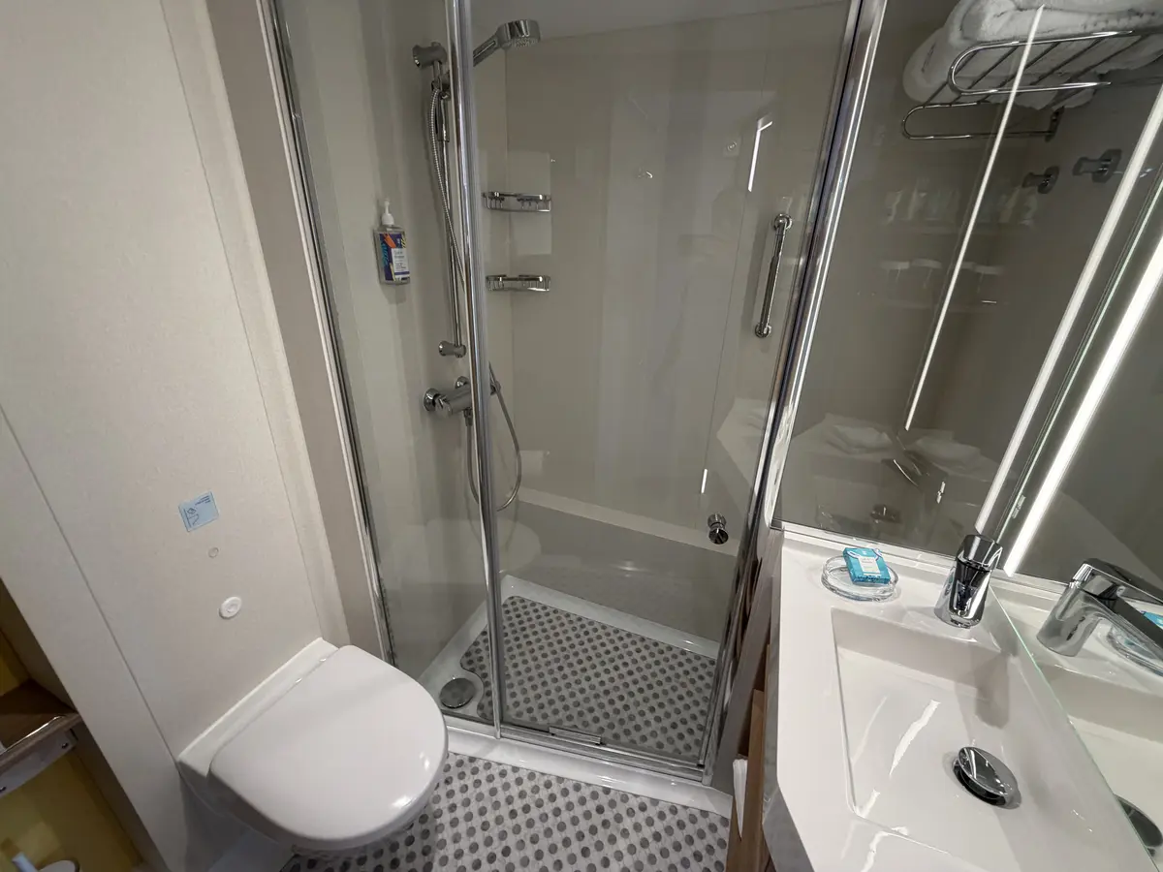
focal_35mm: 14
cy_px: 436
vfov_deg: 85.7
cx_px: 582
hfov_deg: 102.1
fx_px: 470
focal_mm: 2.22
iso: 250
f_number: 2.2
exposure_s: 1/121
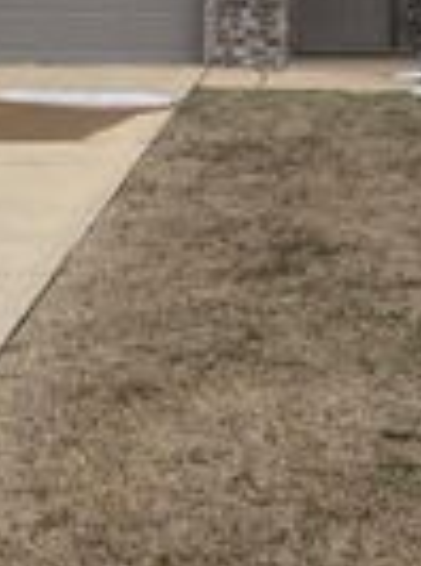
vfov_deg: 18.9
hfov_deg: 14.8
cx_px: 417
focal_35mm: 98
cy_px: -121
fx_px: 1597
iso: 32
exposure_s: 1/1779
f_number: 1.8
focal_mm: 4.25
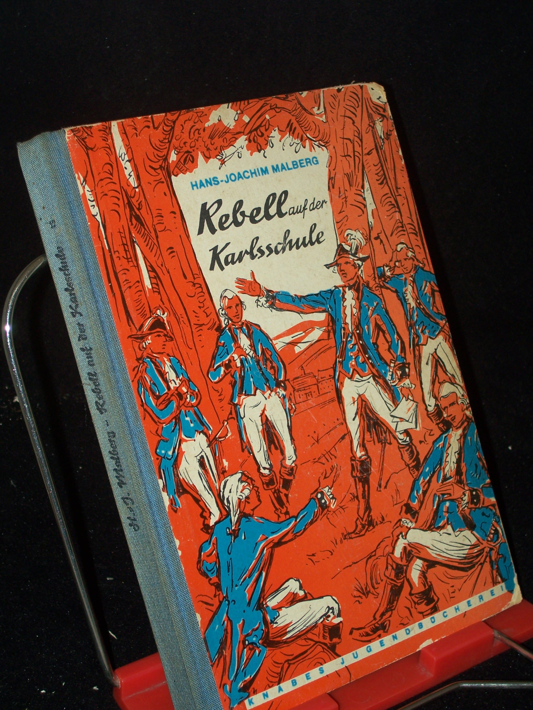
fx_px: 1355
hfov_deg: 22.3
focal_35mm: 66
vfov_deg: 29.4
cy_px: 355
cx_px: 266
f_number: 3.6
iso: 80
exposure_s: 1/80
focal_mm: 11
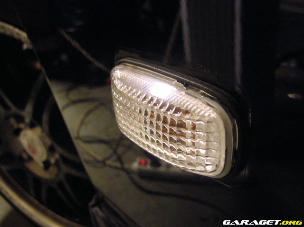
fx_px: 298
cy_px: 114
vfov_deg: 41.7
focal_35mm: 34
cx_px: 152
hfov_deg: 54.0
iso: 200
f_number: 2.9
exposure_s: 1/2.5
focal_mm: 5.7
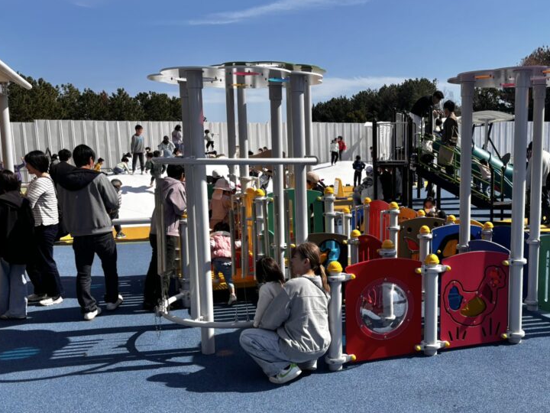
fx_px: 588
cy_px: 230
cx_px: 360
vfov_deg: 38.6
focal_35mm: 37
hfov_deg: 49.4
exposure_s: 1/3311
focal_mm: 5.96
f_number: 1.6
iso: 50
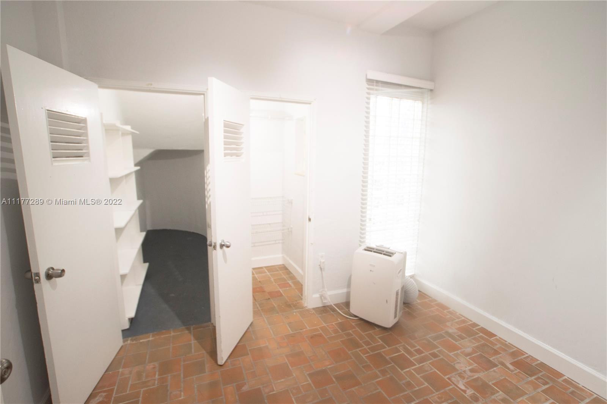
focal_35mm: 16
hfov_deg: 95.0
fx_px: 278
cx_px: 304
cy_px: 202
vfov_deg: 72.0
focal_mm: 11
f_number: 4.5
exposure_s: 1/60
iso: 450
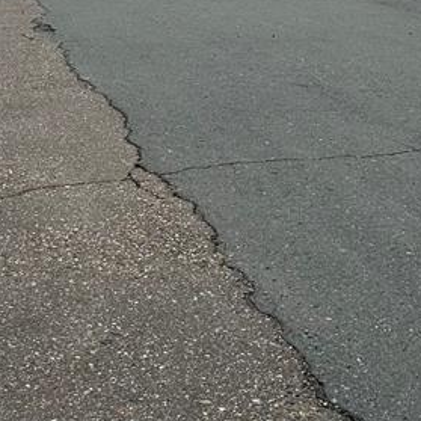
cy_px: -155
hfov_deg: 23.5
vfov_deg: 21.1
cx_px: 115
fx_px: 1004
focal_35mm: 73
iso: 25
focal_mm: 2.69
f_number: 1.9
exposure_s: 1/1541
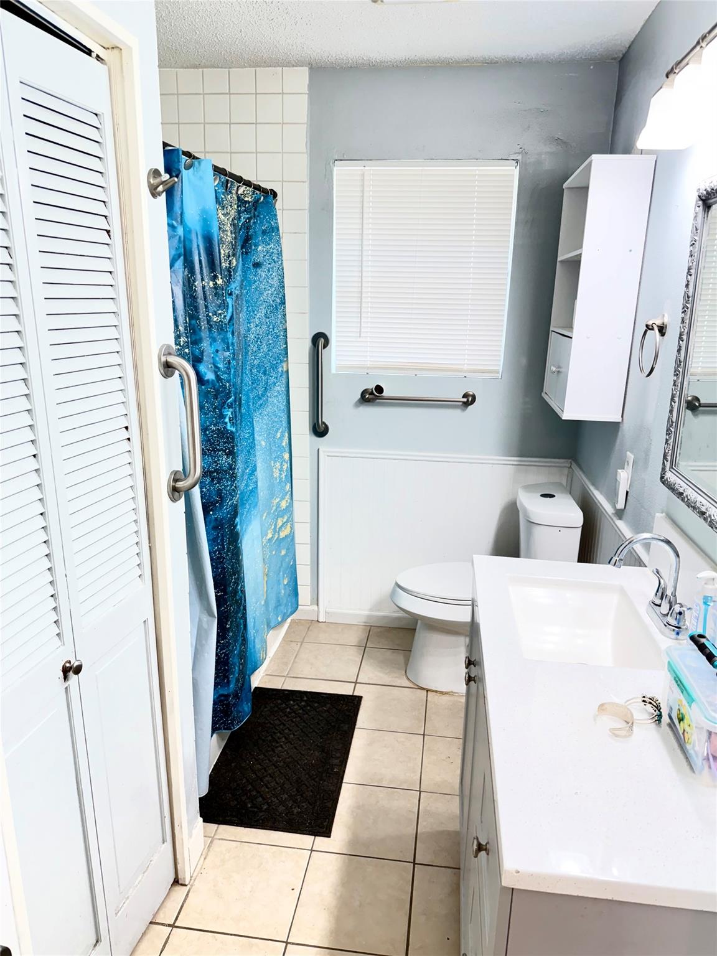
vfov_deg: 71.6
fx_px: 663
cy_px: 478
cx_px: 358
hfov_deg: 56.8
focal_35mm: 24
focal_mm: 6.76
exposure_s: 1/120
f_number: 1.78
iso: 250
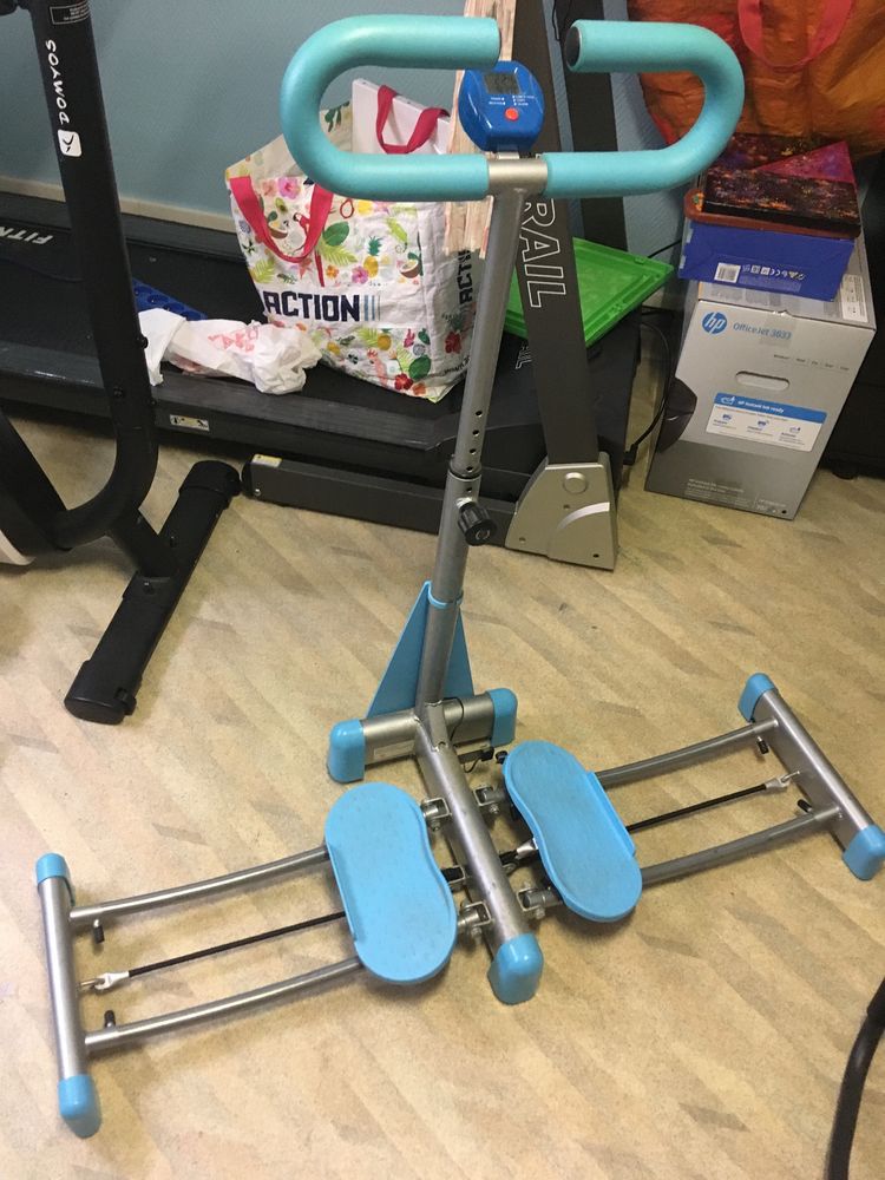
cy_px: 590
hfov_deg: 48.2
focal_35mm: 29
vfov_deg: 61.7
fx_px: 989
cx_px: 442
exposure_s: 1/17
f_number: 2.2
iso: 250
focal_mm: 4.15
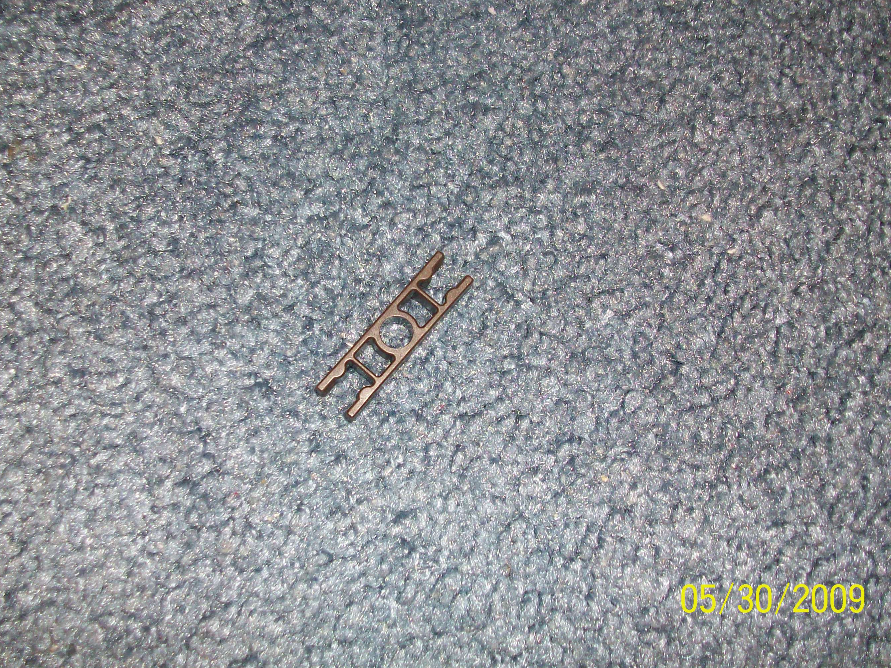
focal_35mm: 39
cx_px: 407
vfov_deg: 36.8
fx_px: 1004
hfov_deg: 47.8
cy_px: 308
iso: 160
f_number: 2.8
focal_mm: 5.7
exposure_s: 1/60
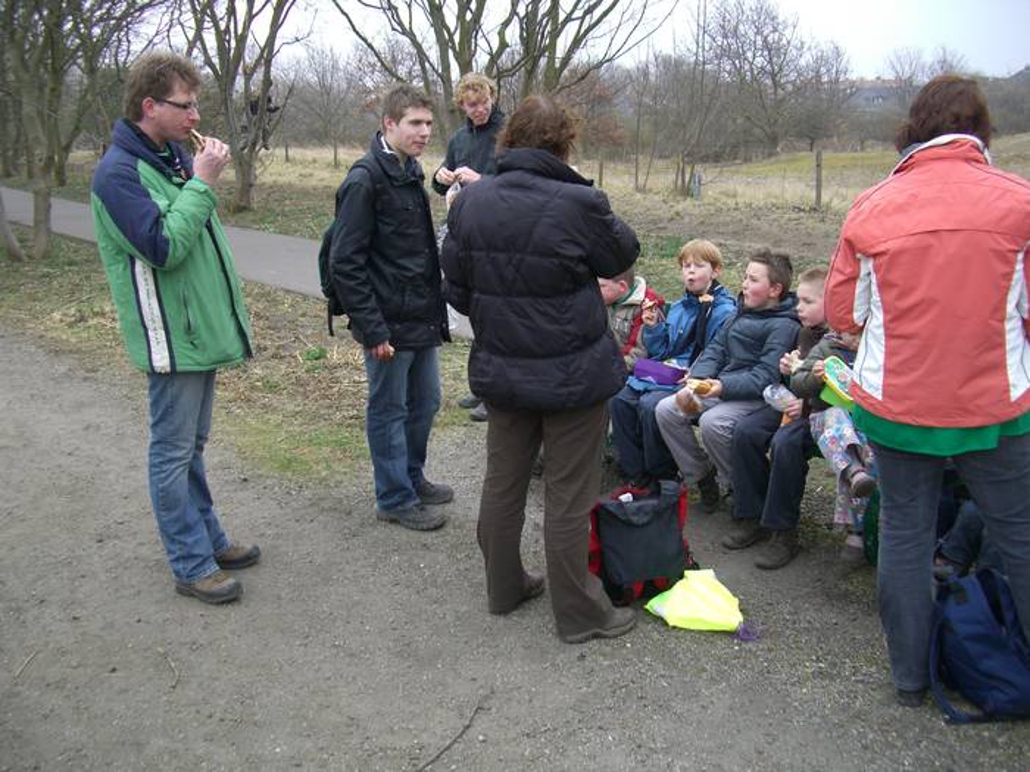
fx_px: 1131
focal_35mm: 38
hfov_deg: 49.0
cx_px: 515
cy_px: 386
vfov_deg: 37.7
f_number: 2.8
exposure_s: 1/200
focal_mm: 7.9
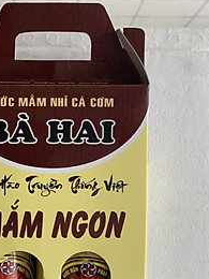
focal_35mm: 80
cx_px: 60
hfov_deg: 18.3
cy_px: 203
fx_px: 644
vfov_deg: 24.2
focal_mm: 6
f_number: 2.4
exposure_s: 1/122
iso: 50
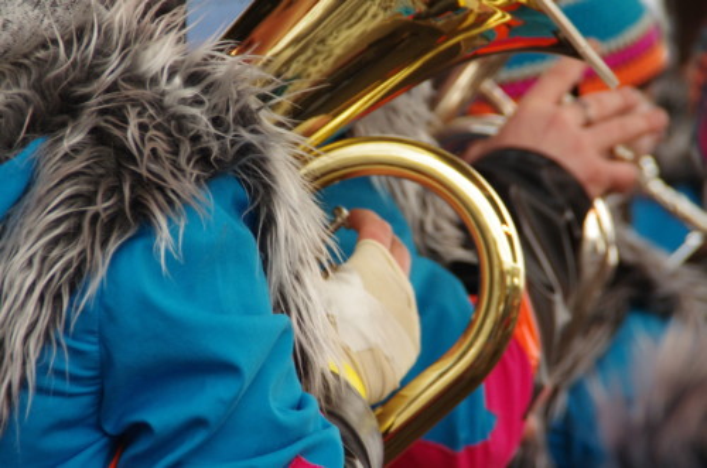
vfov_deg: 4.6
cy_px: 234
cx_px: 354
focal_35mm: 300
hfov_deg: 6.9
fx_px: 5879
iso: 1600
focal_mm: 200
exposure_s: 1/250
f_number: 6.3
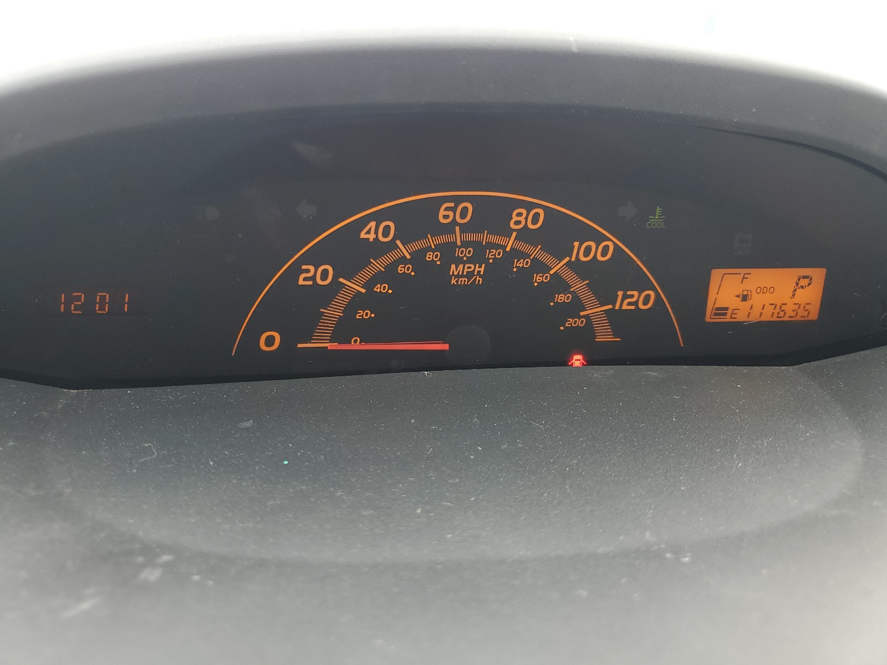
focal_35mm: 26
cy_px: 332
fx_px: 666
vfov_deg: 53.1
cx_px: 444
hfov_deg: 67.3
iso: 50
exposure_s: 1/132
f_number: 1.5
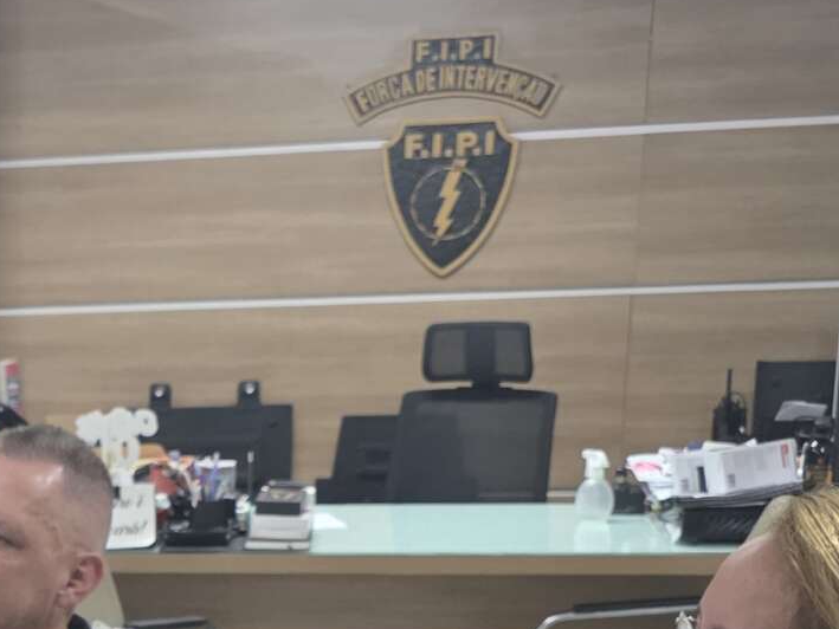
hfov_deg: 21.5
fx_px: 2012
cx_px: -221
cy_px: 778
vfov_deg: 16.9
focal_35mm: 83
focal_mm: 6.3
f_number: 1.7
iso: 800
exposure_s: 1/120
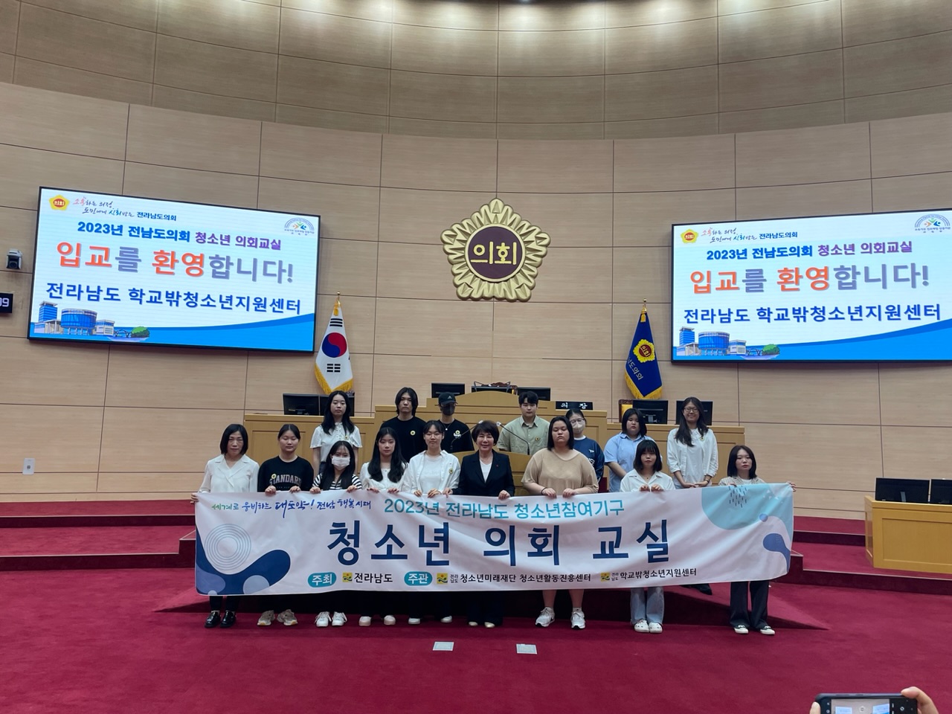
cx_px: 476
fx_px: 715
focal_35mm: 26
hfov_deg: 67.3
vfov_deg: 53.1
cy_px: 357
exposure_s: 1/120
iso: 100
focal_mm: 4.2
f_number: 1.6
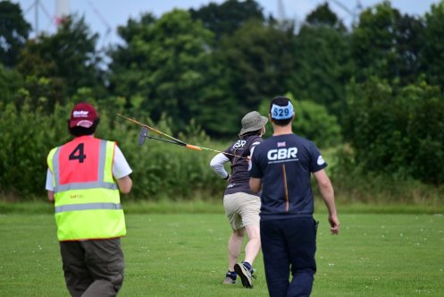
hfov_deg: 5.2
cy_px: 148
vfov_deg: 3.4
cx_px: 222
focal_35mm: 400
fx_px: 4936
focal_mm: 400
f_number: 6.3
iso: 500
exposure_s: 1/1250
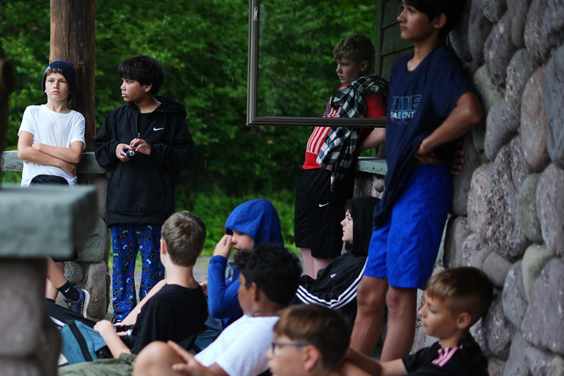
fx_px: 1207
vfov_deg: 17.7
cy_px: 254
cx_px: 144
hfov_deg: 26.0
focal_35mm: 77
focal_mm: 50
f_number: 1.8
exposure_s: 1/125
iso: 160
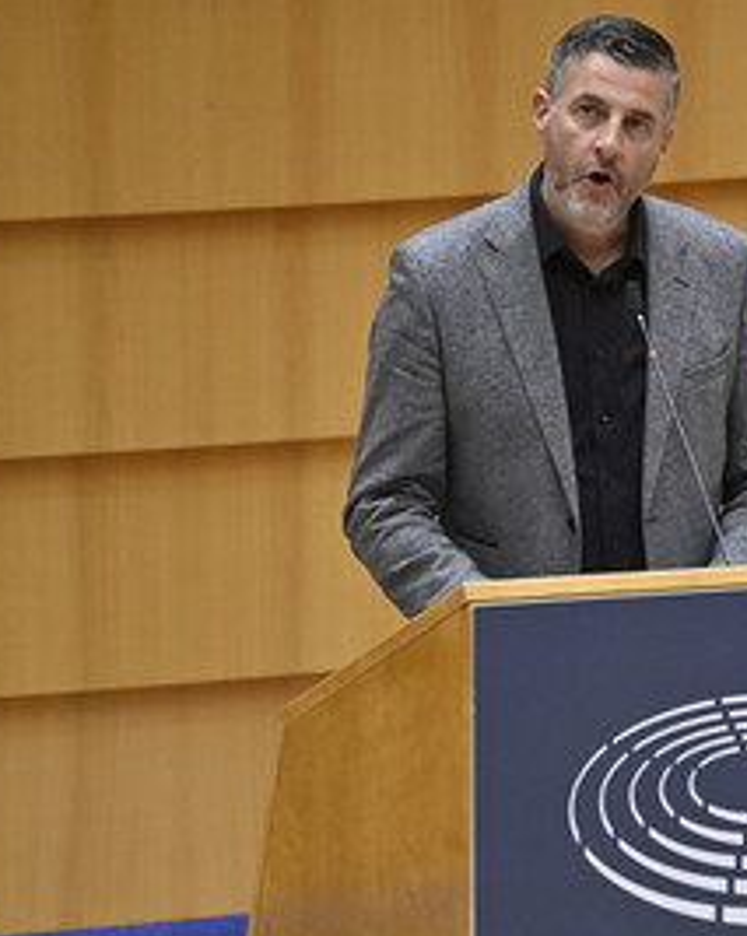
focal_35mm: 792
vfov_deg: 2.4
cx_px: 680
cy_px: 515
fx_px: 21925
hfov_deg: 2.0
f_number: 6
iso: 5000
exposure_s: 1/640
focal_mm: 500
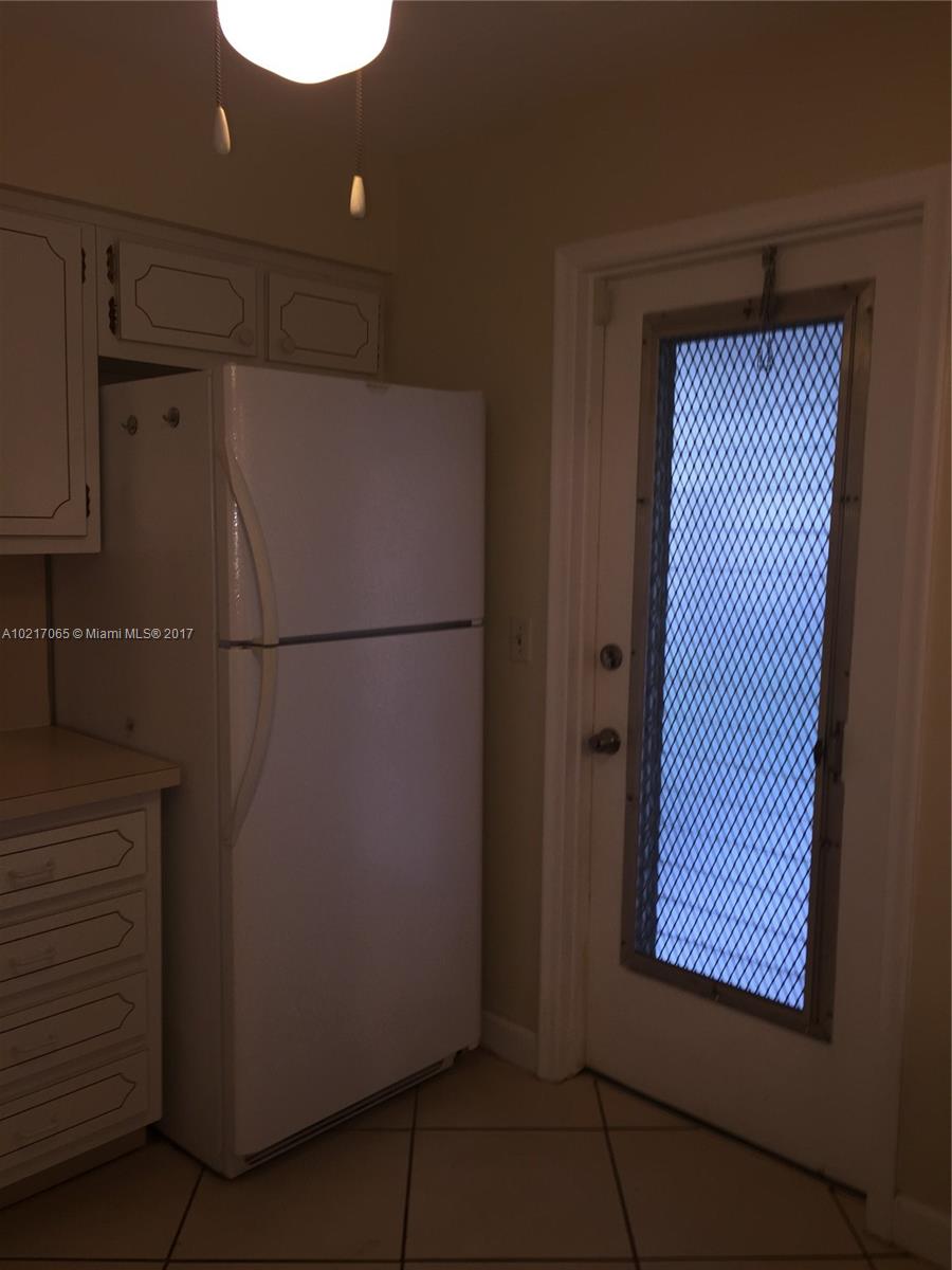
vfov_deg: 61.7
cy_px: 635
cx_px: 476
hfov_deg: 48.2
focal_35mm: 29
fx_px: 1063
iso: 32
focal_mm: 4.15
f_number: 2.2
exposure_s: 1/37
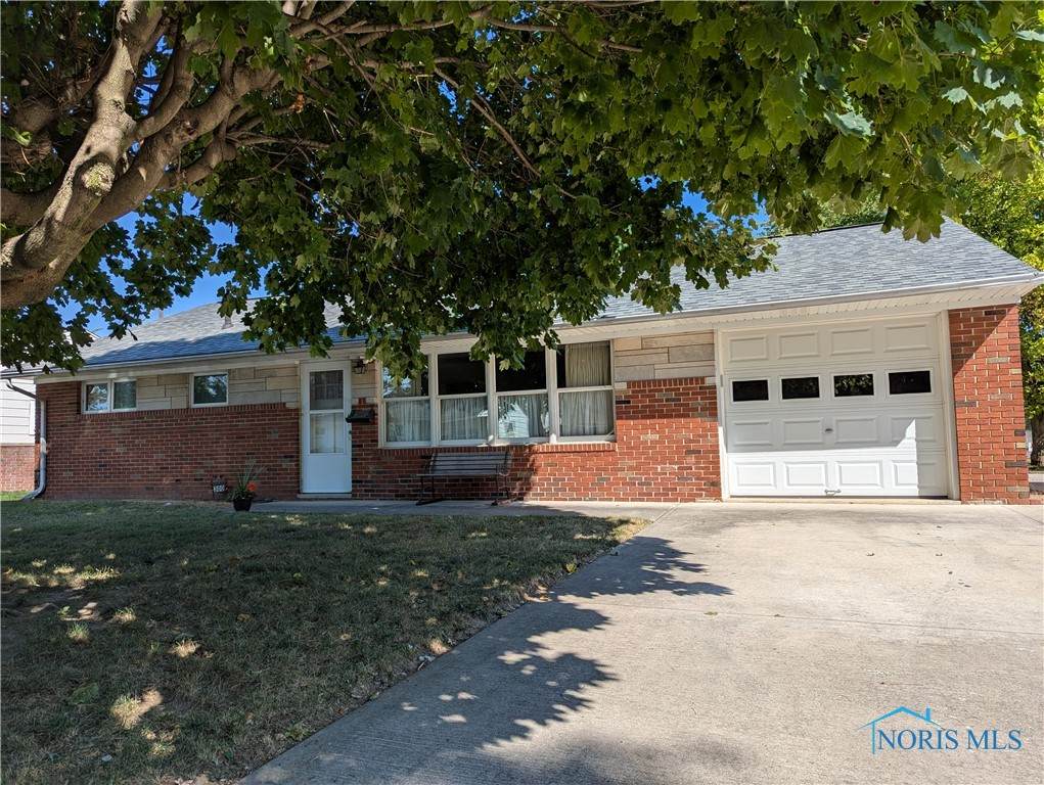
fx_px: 725
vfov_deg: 56.9
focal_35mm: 24
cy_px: 392
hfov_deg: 71.5
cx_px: 522
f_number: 1.85
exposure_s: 1/1984
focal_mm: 6.81
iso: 43
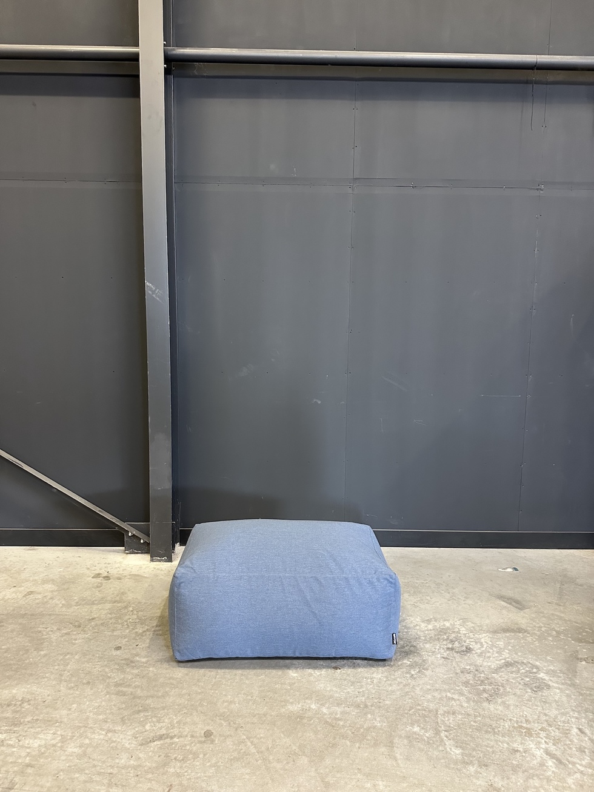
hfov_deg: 56.8
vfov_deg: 71.6
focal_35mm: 24
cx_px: 297
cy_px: 396
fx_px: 549
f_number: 1.78
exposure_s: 1/50
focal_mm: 6.86
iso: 640
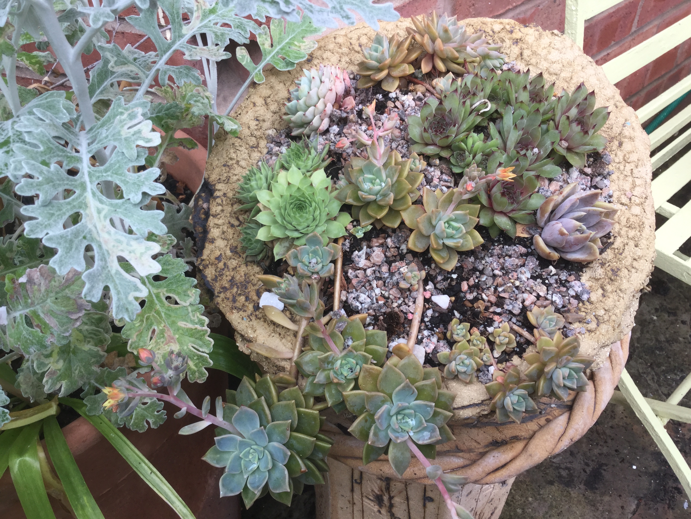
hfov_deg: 58.4
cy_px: 260
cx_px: 346
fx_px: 619
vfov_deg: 45.4
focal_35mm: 31
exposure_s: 1/50
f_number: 2.4
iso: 25
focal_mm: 3.3
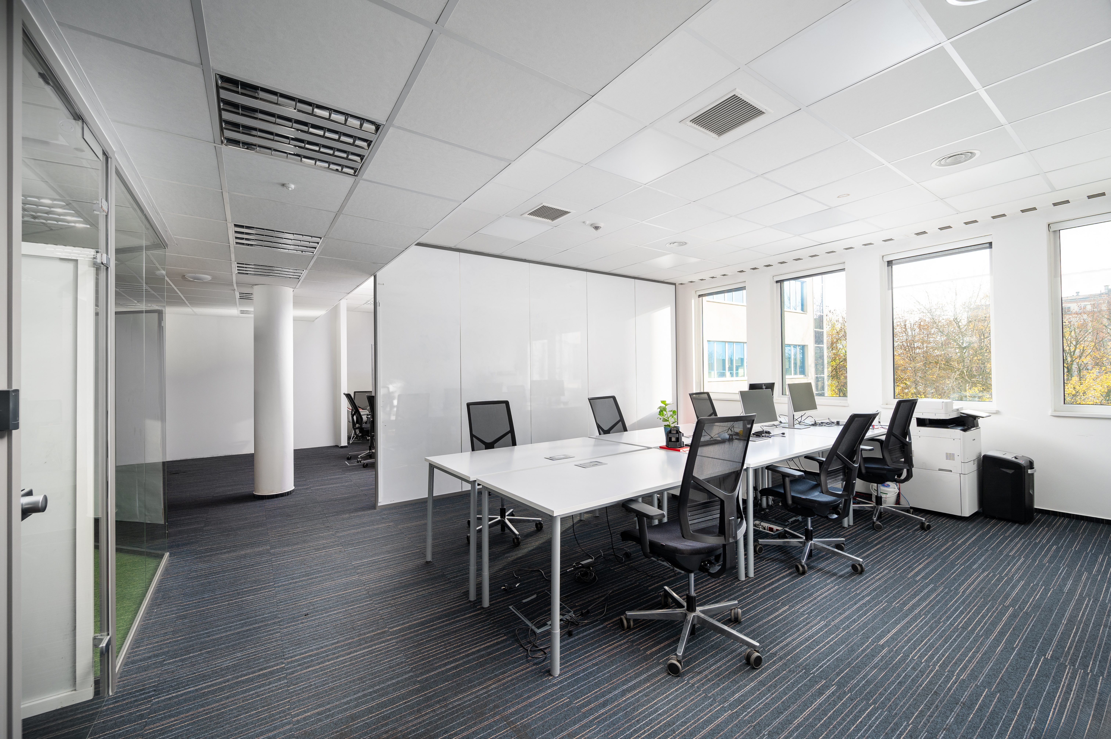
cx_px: 556
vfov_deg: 81.1
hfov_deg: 104.3
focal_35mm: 14
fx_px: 432
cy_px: 370
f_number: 8
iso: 200
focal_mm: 14
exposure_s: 1/25
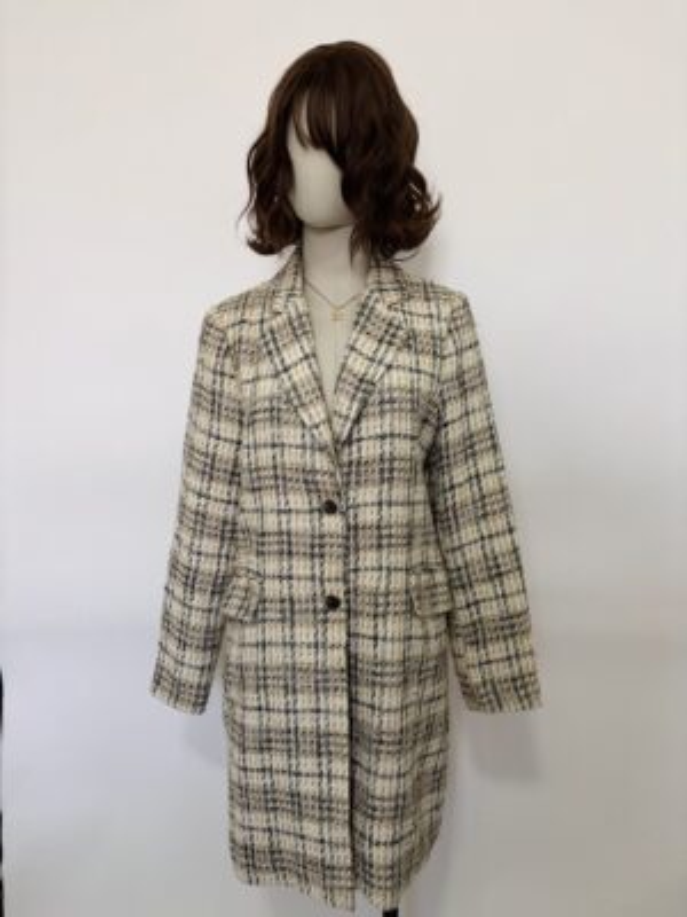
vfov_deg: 67.3
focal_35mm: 26
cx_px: 344
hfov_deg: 53.1
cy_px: 458
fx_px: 688
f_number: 1.6
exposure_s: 1/60
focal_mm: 5.96
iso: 200
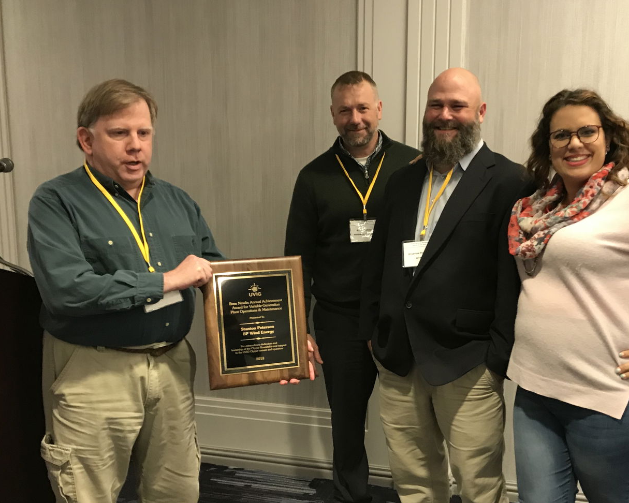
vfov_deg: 41.1
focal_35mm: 36
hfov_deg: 50.0
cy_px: 286
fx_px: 670
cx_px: 375
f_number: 1.8
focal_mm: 3.99
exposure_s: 1/15
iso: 64
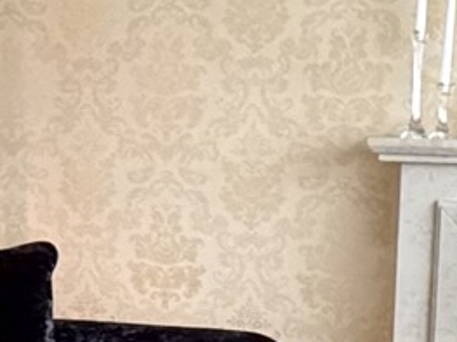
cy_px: 469
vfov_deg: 13.0
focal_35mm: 109
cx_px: 191
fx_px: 1438
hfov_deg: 18.0
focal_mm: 2.22
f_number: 2.2
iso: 500
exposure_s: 1/50
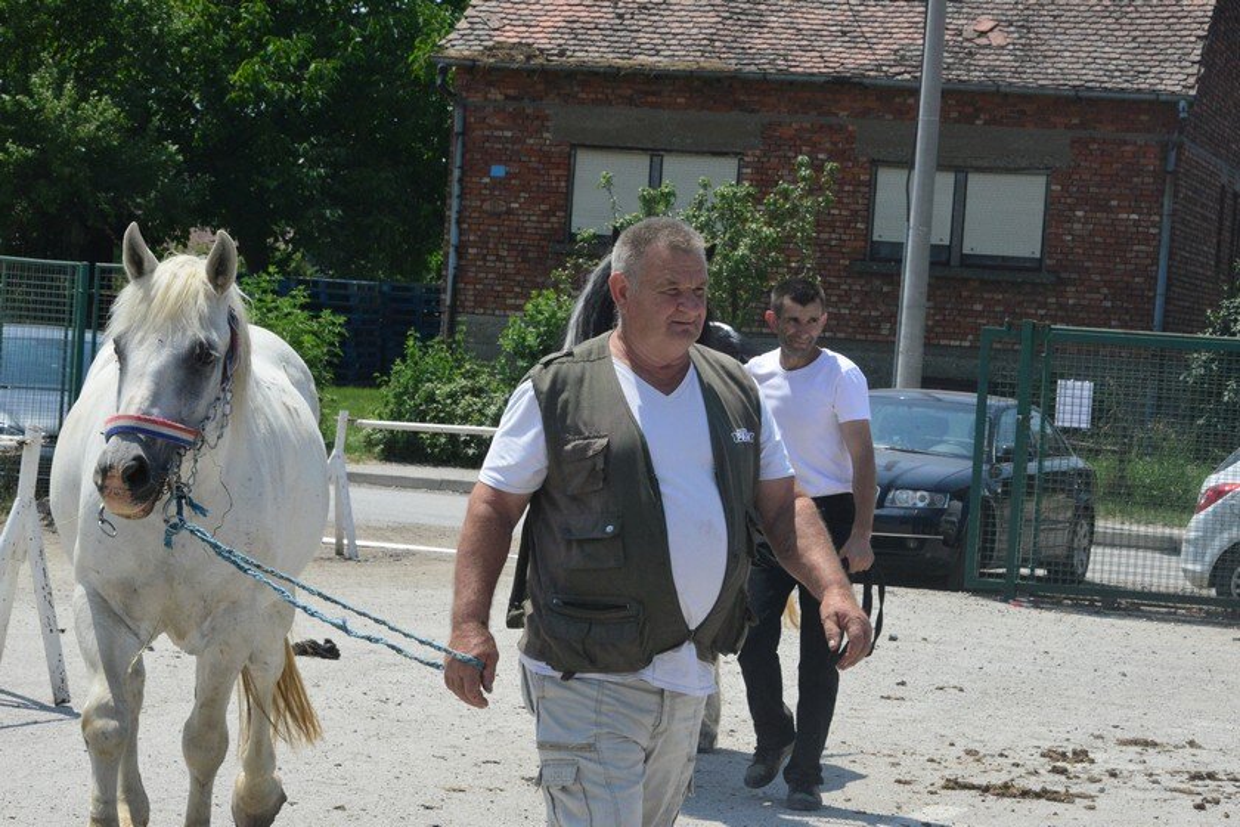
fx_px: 3616
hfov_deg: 19.5
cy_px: 414
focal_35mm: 105
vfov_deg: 13.0
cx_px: 620
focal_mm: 105
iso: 4000
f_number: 20
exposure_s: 1/1600
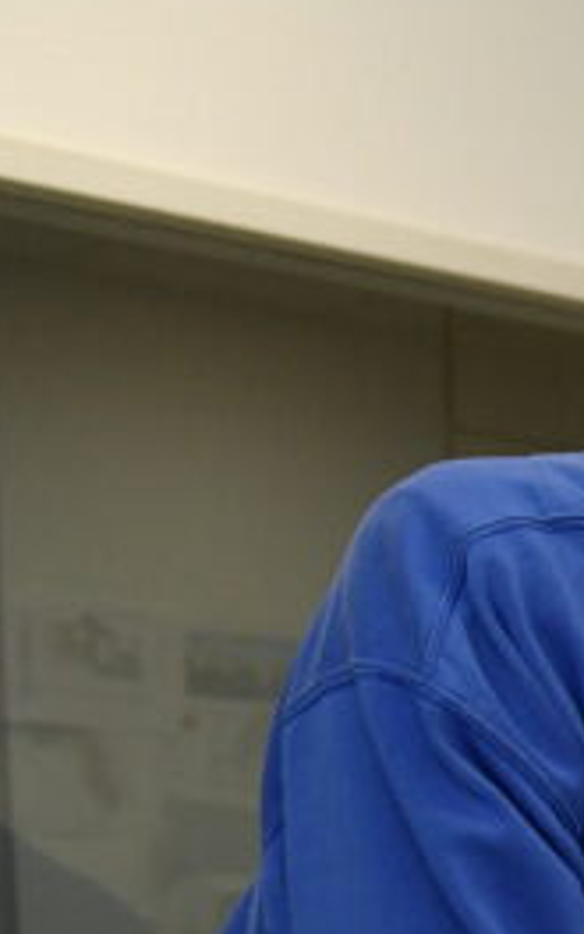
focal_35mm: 95
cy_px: 1159
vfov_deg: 20.3
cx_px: 1656
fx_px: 2419
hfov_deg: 10.5
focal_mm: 24
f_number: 5.6
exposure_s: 1/250
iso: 1600
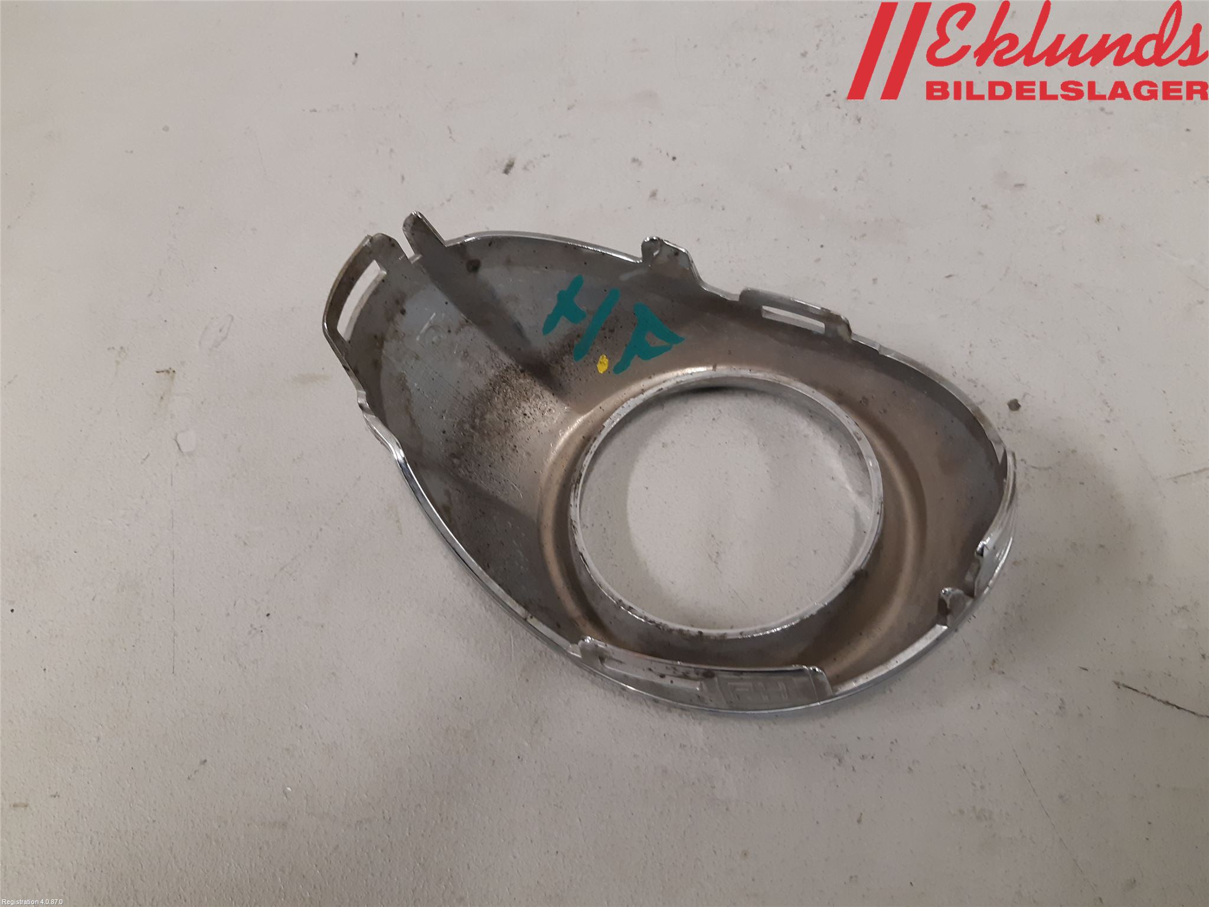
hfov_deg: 67.3
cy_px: 454
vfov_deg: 53.1
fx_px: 908
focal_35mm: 26
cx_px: 604
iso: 160
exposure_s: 1/50
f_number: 1.7
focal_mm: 3.93
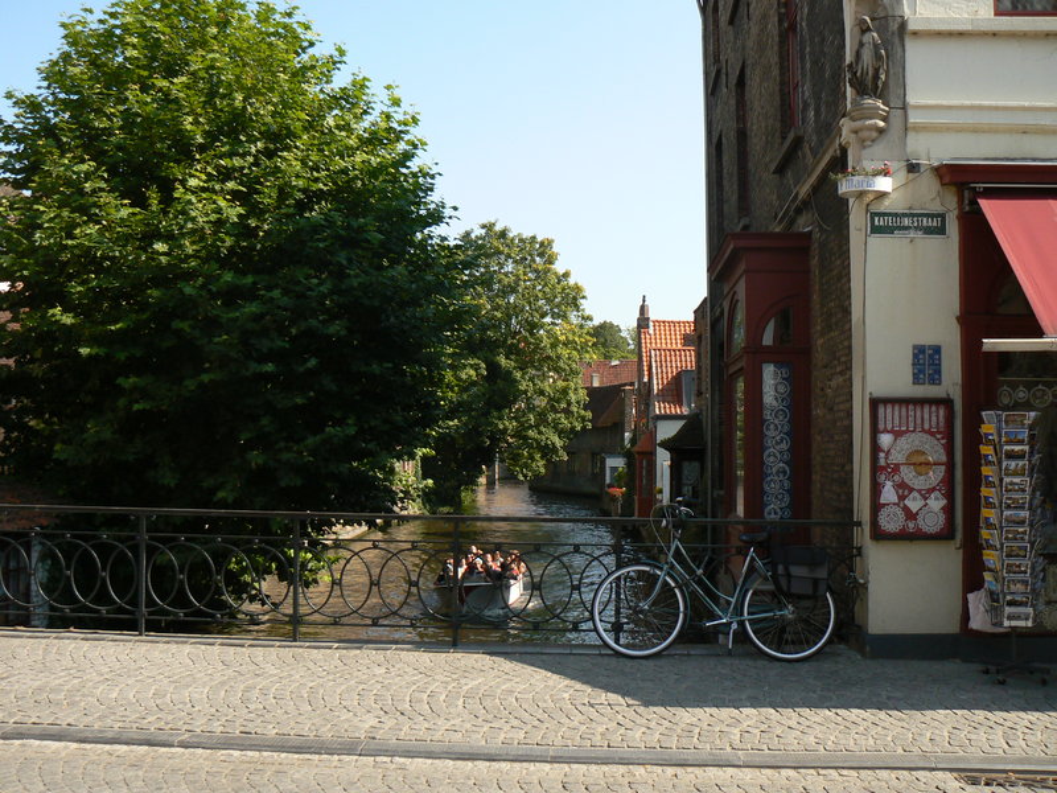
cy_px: 396
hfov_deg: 51.4
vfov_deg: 39.7
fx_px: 1099
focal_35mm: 36
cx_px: 528
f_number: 3.6
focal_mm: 6
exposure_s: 1/1000
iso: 100
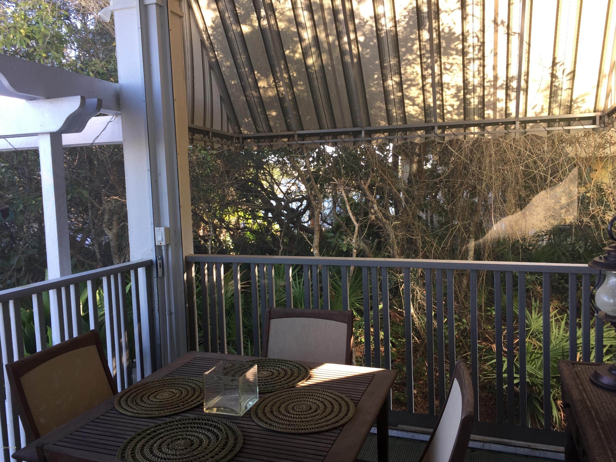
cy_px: 231
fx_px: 516
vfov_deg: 48.2
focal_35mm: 29
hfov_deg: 61.7
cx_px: 308
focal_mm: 4.15
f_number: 2.2
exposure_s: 1/60
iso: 32
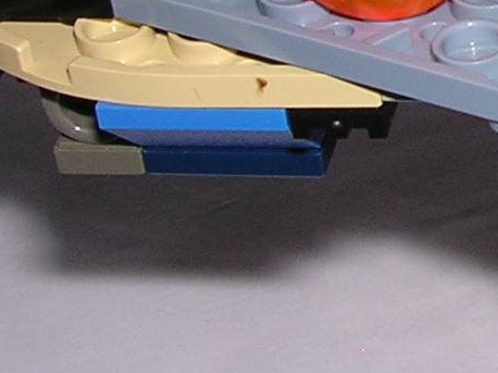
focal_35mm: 170
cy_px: -109
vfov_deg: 8.6
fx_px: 2444
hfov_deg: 10.7
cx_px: 959
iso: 100
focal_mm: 5.8
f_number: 5.6
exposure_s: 1/60.1
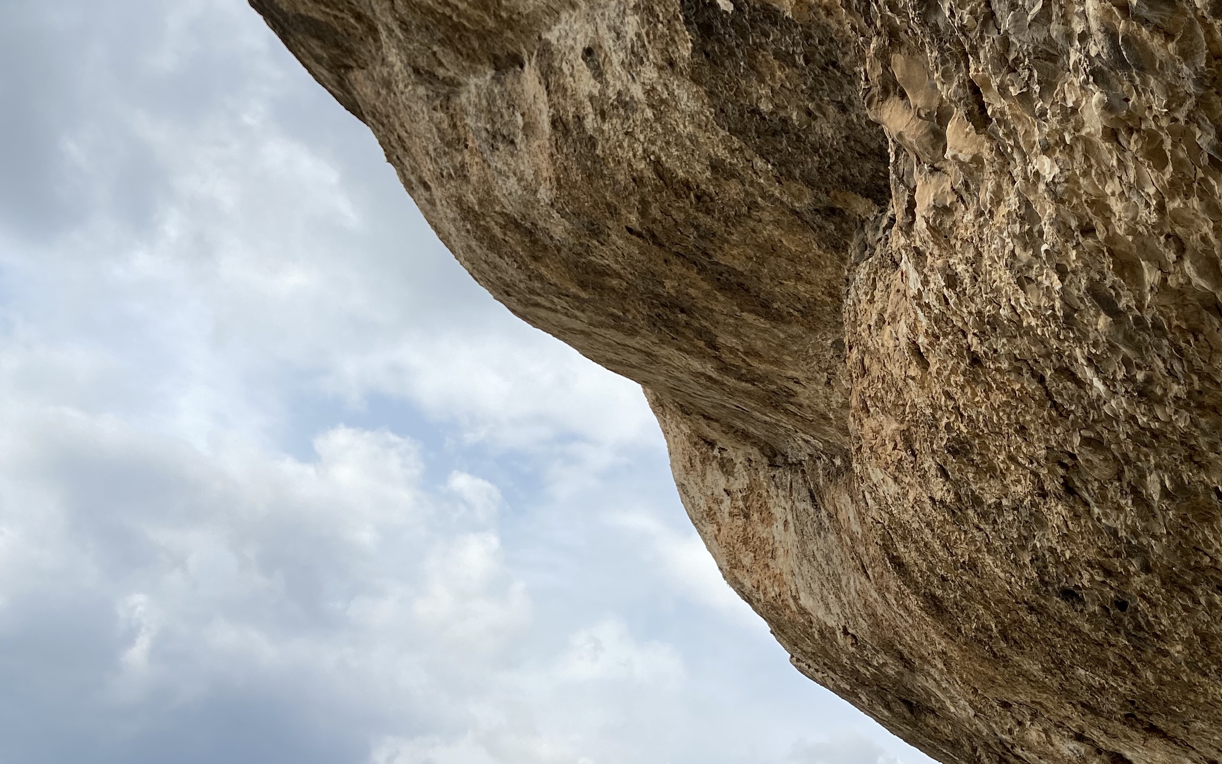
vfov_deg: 29.2
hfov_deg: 44.2
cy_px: 428
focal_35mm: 44
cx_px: 873
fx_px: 1465
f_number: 1.8
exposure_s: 1/2463
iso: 32
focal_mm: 4.25
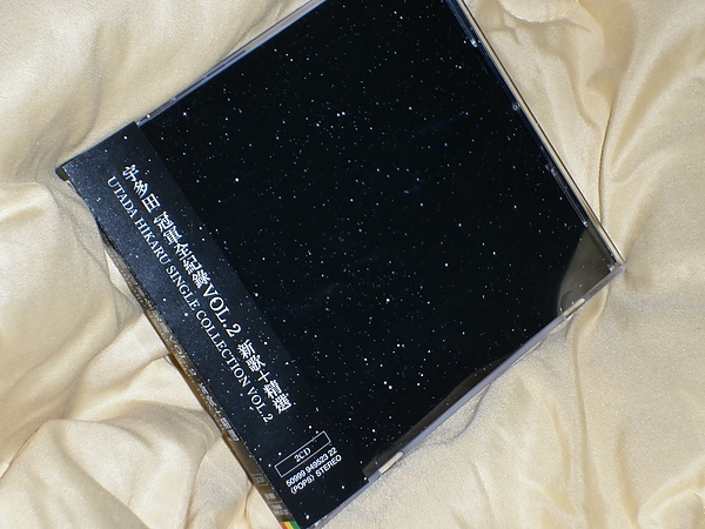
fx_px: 2281
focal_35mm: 112
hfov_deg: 17.6
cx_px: 352
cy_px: 264
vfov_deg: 13.2
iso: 100
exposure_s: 1/125
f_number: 6.2
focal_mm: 20
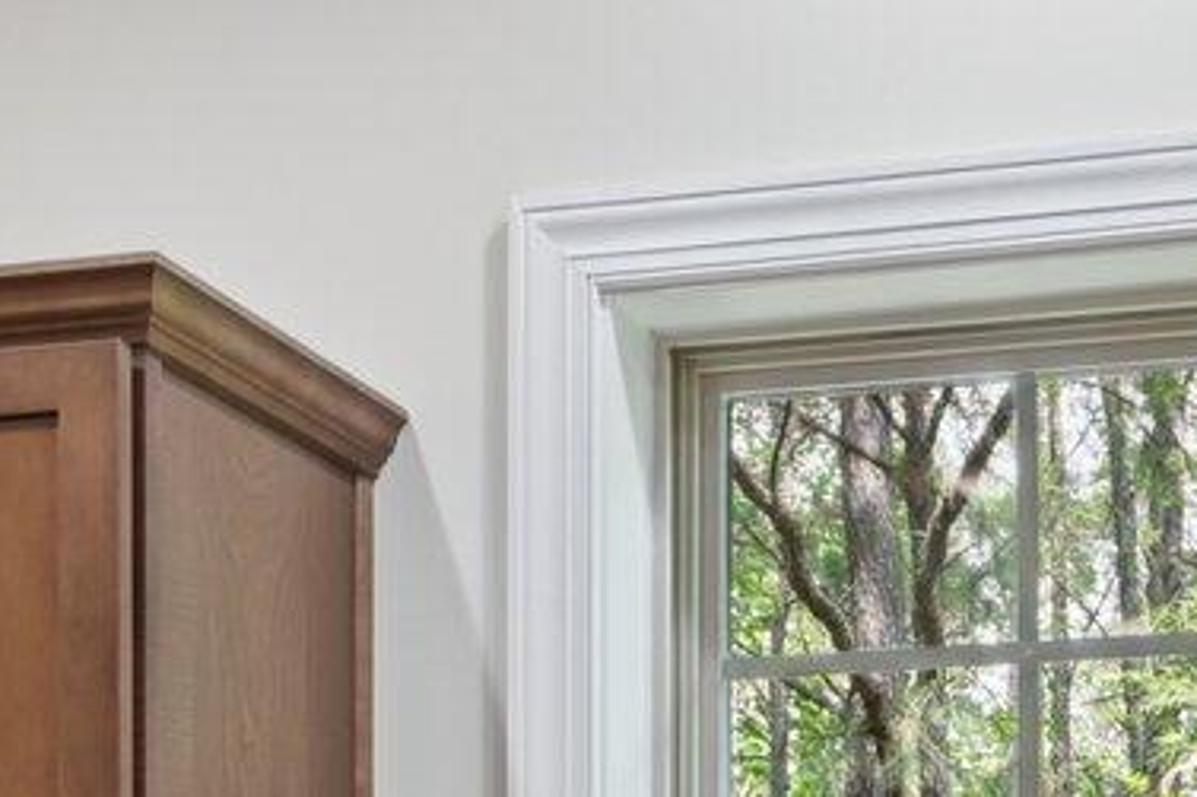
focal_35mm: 76
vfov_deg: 15.3
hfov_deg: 24.5
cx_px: 1391
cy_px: 1456
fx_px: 2526
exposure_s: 1/6
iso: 200
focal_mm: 14
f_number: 9
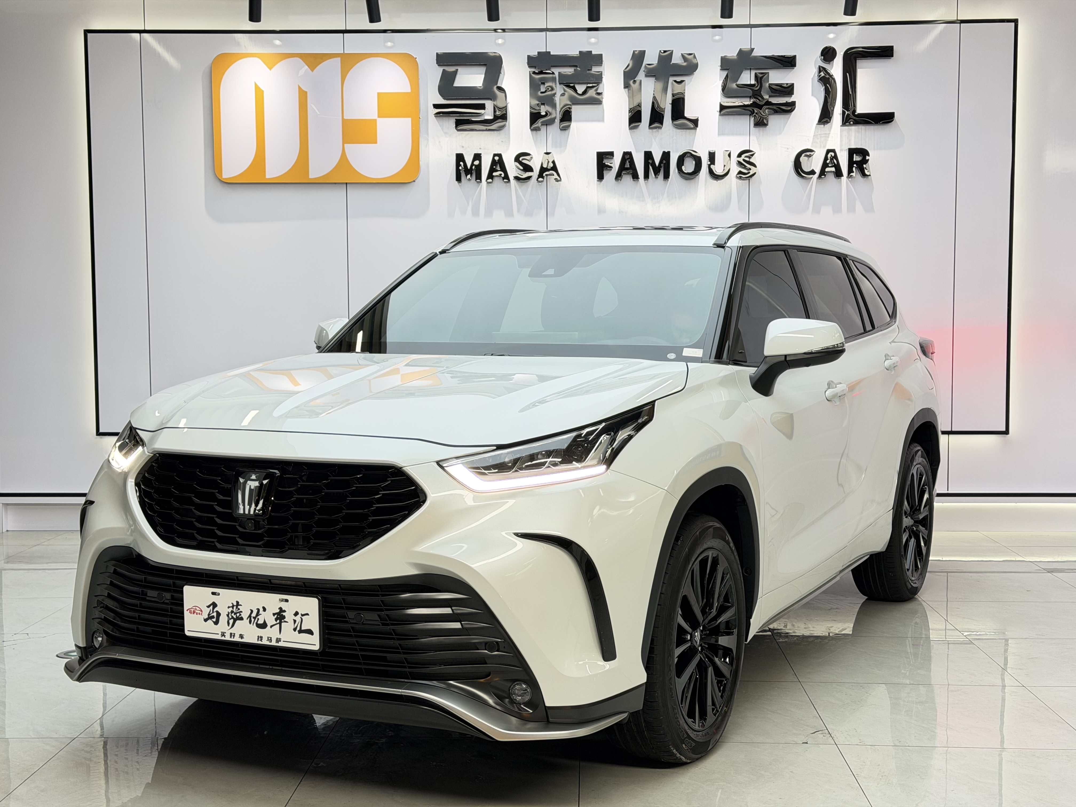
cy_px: 404
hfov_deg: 39.7
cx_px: 538
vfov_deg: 30.3
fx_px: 1492
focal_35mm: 48
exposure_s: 1/122
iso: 80
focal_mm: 6.76
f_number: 1.78
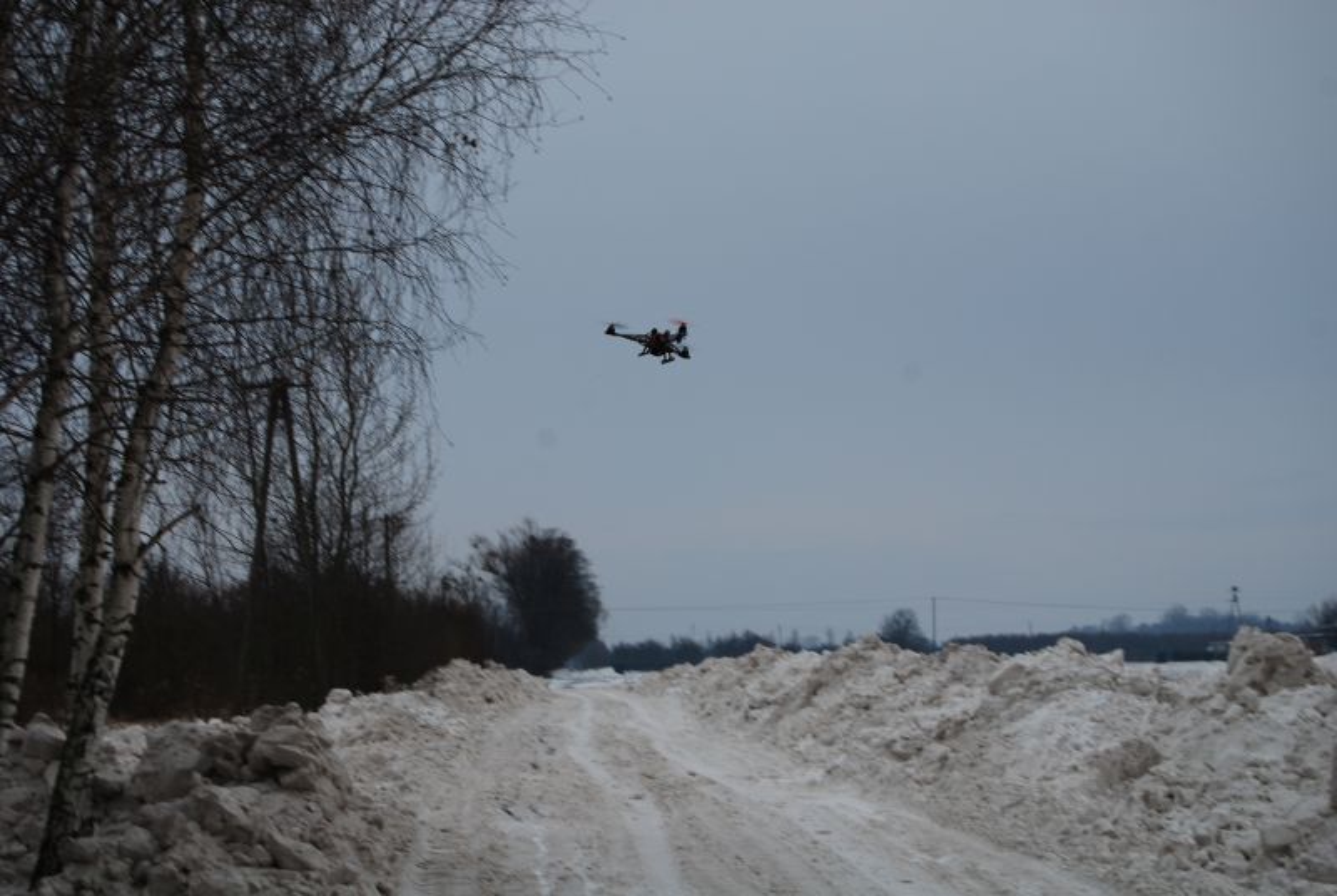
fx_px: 3068
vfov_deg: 16.6
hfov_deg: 24.6
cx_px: 668
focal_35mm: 82
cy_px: 448
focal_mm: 55
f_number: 8
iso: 100
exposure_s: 1/250
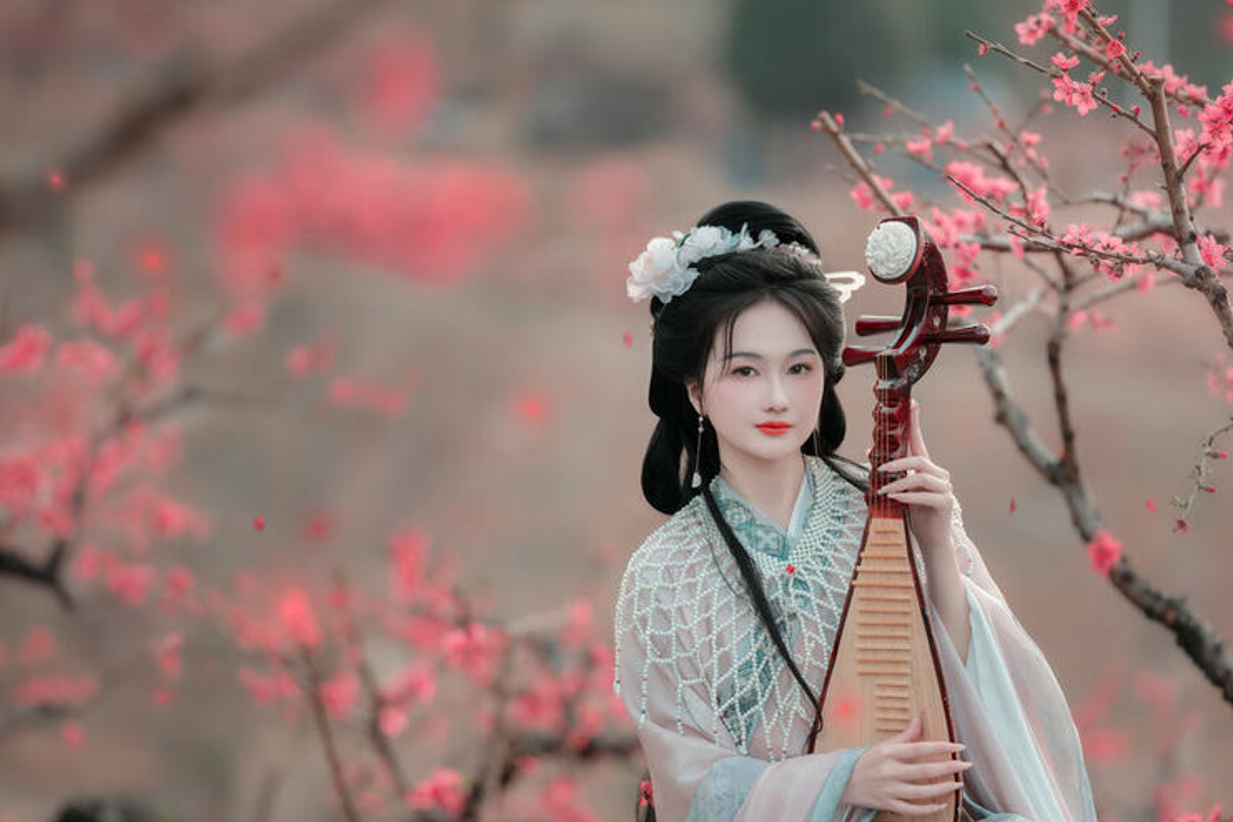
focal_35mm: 282
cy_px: 384
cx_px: 697
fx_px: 9658
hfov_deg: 7.3
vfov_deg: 4.9
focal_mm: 200
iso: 50
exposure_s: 1/80
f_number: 2.8
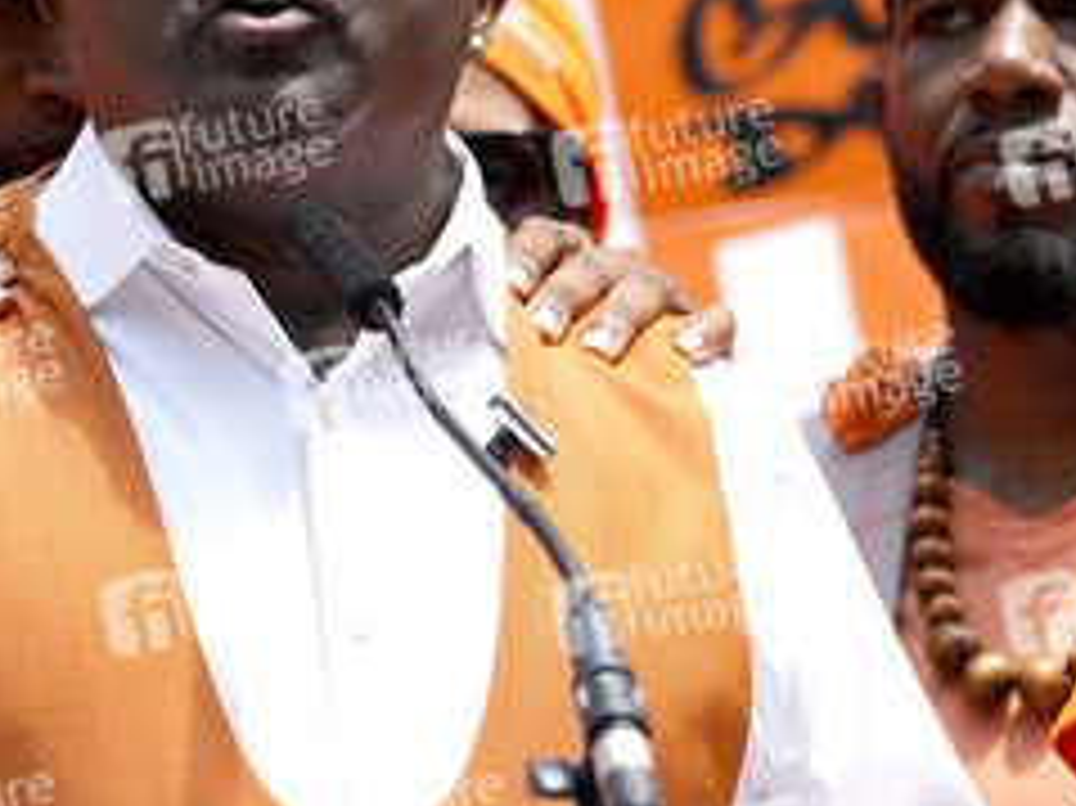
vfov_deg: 5.4
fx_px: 8544
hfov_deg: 7.2
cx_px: 275
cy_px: 266
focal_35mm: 275
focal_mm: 152
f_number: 5.6
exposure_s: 1/640
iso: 200
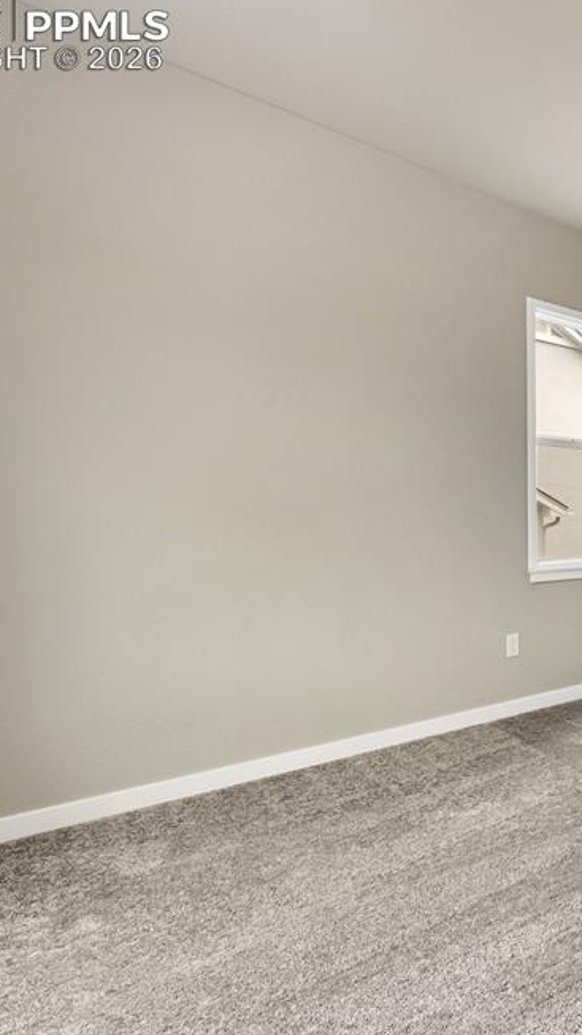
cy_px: 524
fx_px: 631
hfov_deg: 39.1
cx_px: 663
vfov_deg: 78.7
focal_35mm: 23
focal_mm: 14
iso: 100
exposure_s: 1/15
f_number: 9
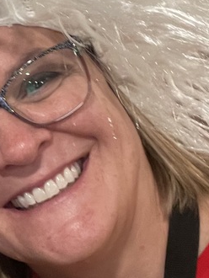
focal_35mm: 93
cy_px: 126
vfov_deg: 21.1
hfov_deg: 14.9
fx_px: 748
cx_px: -98
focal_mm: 2.71
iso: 400
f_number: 2.2
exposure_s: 1/40
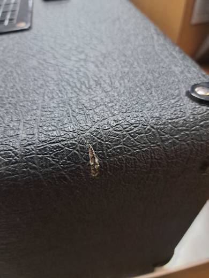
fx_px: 193
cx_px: 104
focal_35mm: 24
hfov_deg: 56.8
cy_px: 139
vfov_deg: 71.6
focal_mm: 5.23
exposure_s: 1/40
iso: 400
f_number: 1.8
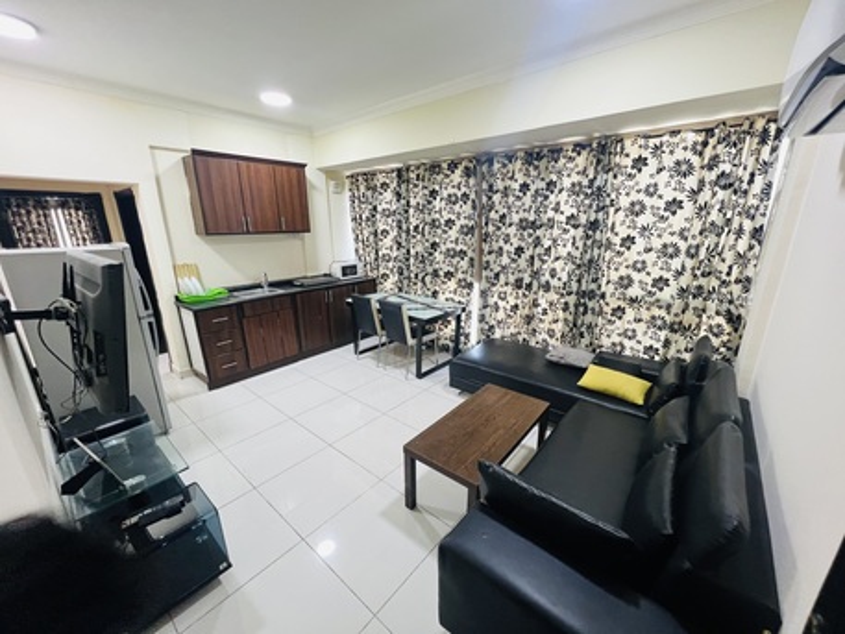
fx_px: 317
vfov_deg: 89.9
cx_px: 422
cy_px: 317
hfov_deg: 106.2
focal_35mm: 13
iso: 200
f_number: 1.8
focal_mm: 1.57
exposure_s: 1/50
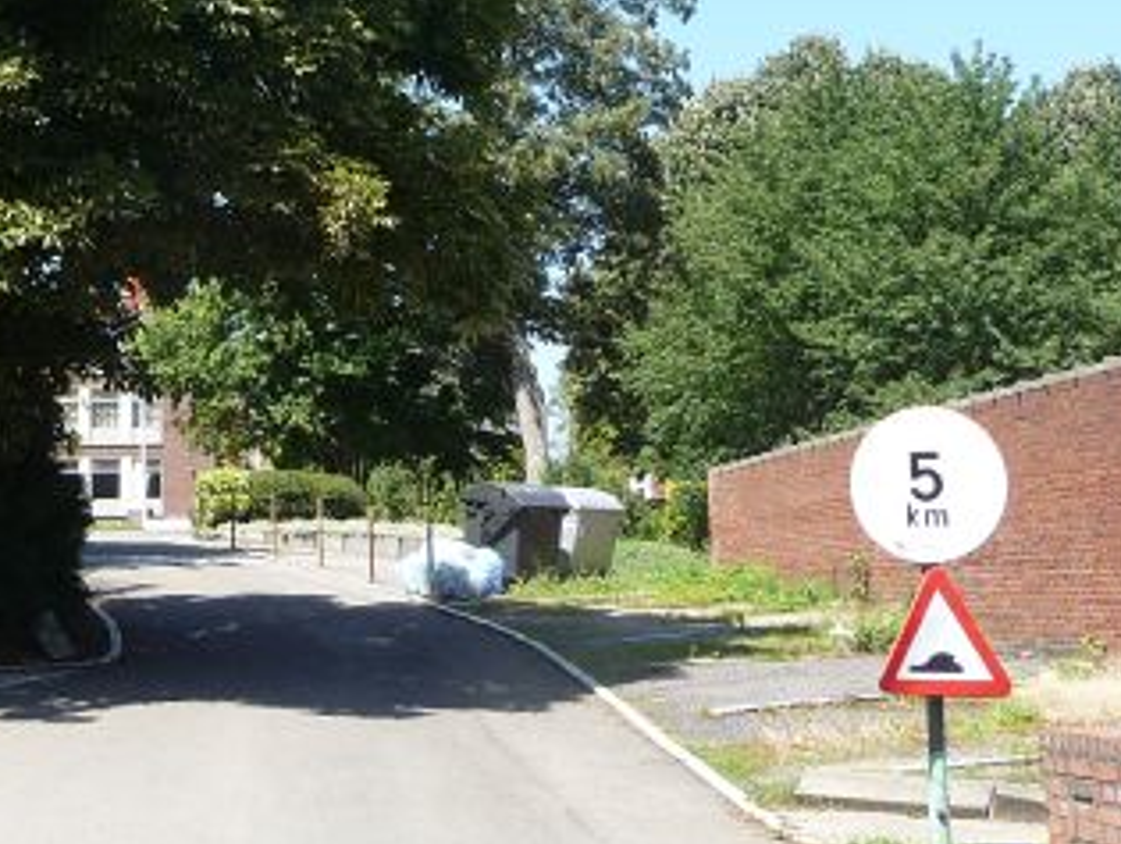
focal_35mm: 71
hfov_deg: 26.8
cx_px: 196
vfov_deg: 20.7
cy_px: 253
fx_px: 2302
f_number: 3.3
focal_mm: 4.7
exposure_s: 1/400
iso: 100
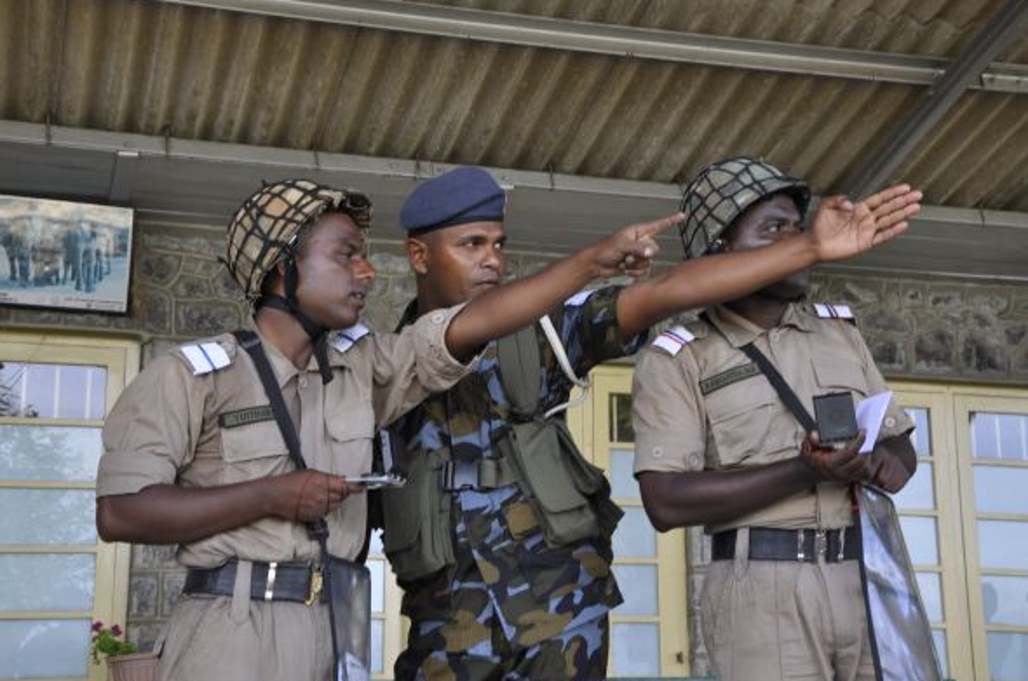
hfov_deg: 32.9
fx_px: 1739
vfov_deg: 22.2
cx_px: 507
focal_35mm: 61
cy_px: 343
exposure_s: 1/125
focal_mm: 40
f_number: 9
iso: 500
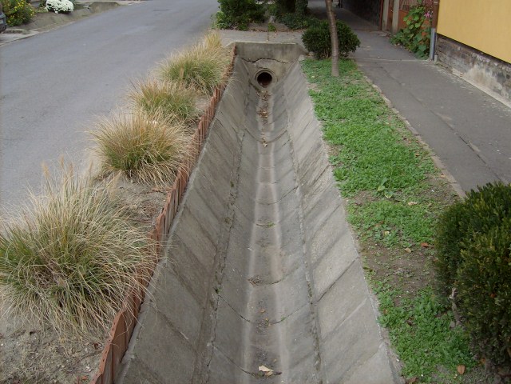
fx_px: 531
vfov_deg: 39.7
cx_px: 256
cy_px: 192
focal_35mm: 36
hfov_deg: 51.4
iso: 100
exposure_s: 1/264
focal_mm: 6
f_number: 4.7
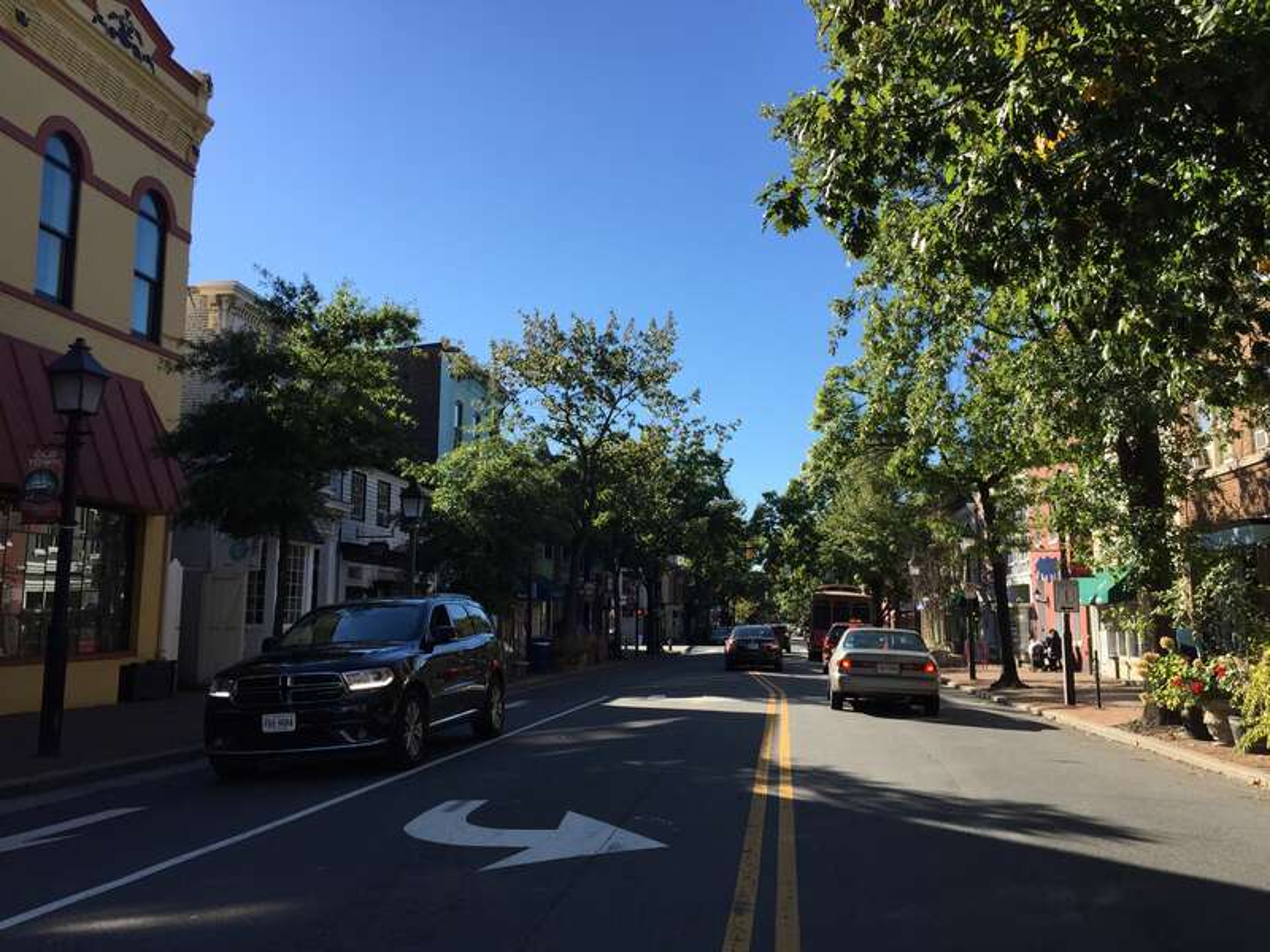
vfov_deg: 48.2
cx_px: 635
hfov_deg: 61.7
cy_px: 476
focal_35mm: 29
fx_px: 1064
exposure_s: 1/1464
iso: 32
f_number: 2.2
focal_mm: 4.15
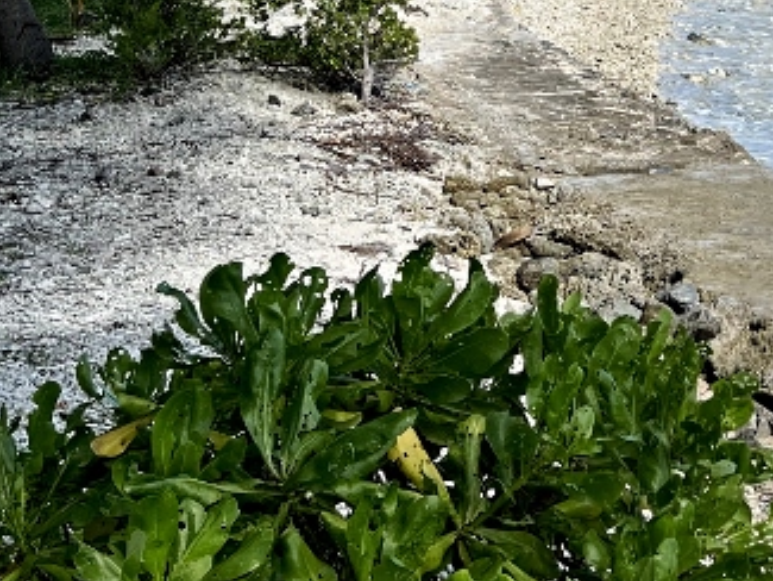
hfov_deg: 23.7
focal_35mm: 82
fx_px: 1832
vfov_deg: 16.8
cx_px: 521
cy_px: -202
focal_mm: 5.7
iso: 50
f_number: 1.5
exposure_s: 1/3704
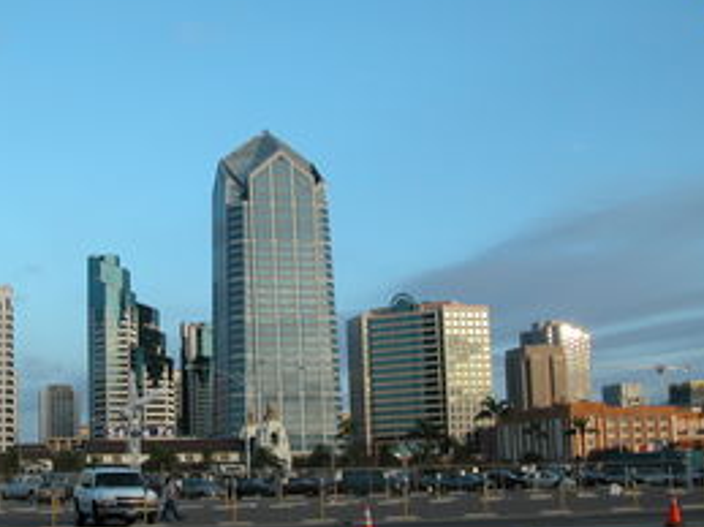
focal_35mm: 54
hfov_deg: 34.8
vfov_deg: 27.0
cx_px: 182
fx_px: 1098
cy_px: 299
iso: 100
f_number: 5
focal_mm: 9.2
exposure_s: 1/184
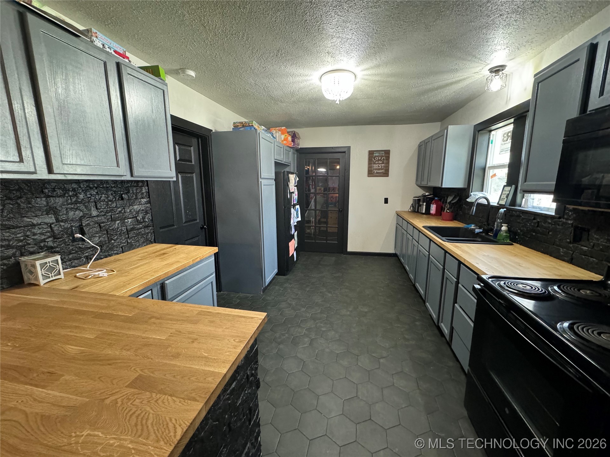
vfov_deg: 85.7
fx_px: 247
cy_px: 228
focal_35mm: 14
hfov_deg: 102.1
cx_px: 305
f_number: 2.2
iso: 1000
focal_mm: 2.22
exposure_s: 1/60
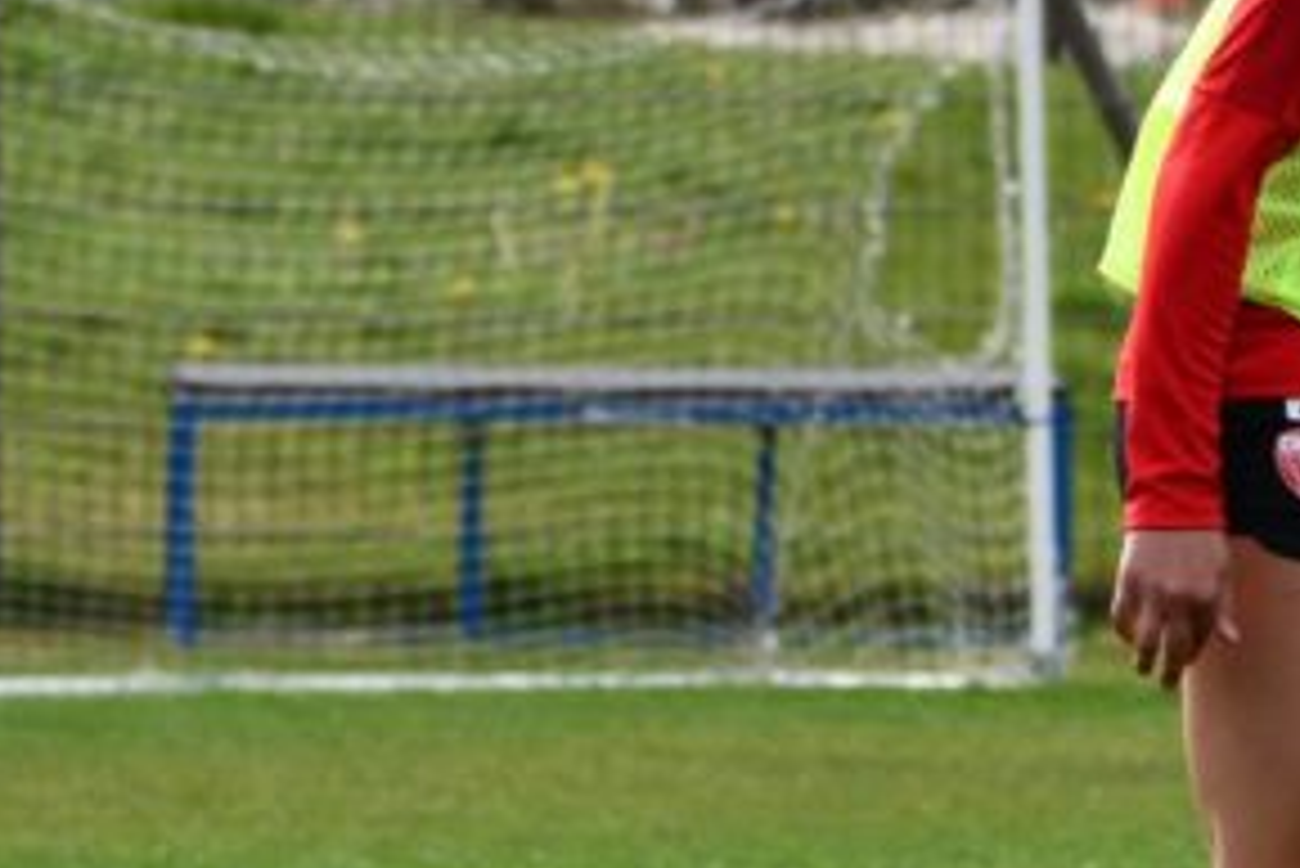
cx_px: 1786
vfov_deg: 1.6
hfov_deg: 2.4
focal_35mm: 851
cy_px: 474
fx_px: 30745
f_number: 7.1
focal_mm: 160
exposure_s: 1/500
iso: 200
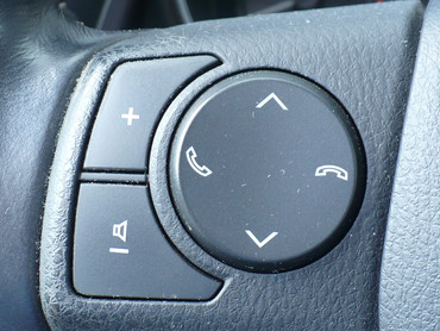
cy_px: 226
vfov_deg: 22.8
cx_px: 228
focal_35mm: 64
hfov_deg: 30.2
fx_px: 814
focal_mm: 6.1
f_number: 2.8
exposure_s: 1/40
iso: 100
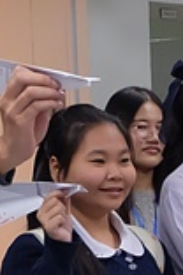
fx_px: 1479
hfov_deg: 6.7
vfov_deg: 10.4
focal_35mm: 194
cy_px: 320
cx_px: 438
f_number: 3.5
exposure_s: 1/52
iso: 800
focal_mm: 16
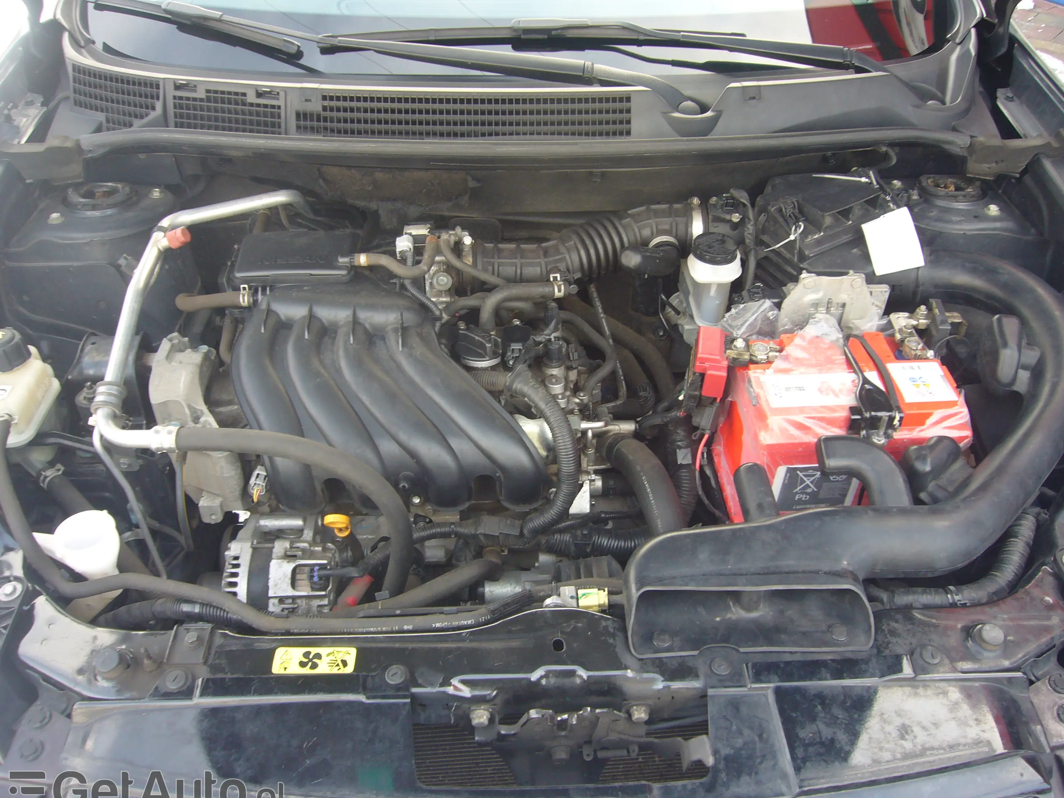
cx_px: 550
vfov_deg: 48.2
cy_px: 412
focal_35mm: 29
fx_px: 891
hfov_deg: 61.6
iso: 80
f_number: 2.8
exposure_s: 1/40
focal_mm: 4.6
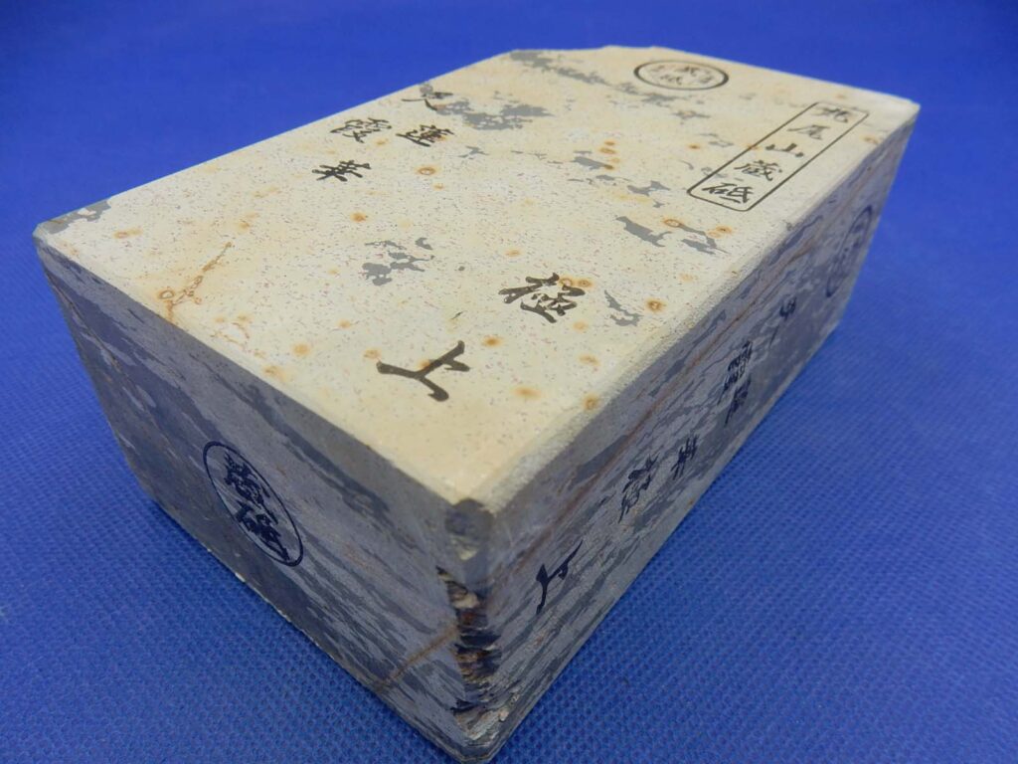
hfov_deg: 69.4
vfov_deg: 54.9
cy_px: 382
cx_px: 509
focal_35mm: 25
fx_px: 735
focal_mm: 4.5
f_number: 3.7
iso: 125
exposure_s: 1/100
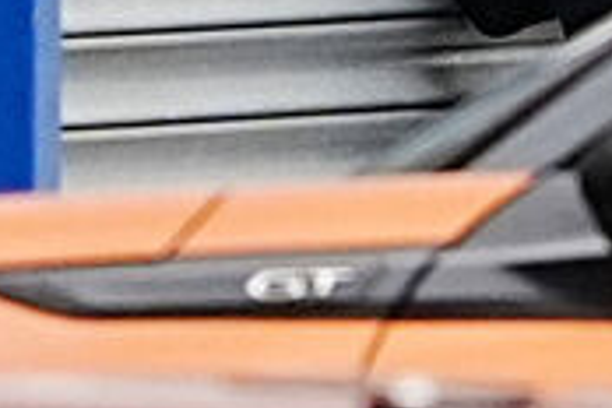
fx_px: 54583
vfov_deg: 0.4
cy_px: -364
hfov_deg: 0.6
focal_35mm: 3211
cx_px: 1115
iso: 2000
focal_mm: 400
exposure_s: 1/1600
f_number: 5.6
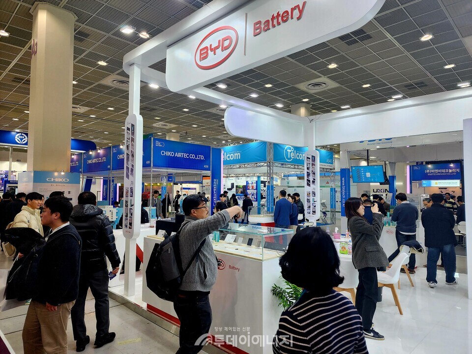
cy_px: 177
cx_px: 236
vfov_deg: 58.9
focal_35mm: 23
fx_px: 314
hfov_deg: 73.9
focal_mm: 6.4
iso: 64
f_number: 1.8
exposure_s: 1/120
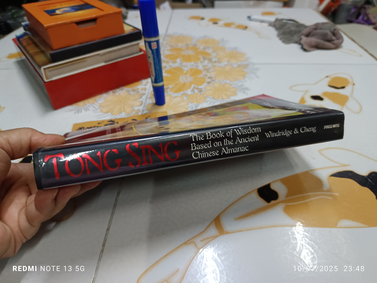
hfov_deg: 71.6
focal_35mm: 24
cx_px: 188
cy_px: 142
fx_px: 261
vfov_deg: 56.8
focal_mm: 5.31
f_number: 1.7
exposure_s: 1/33.3
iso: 1202
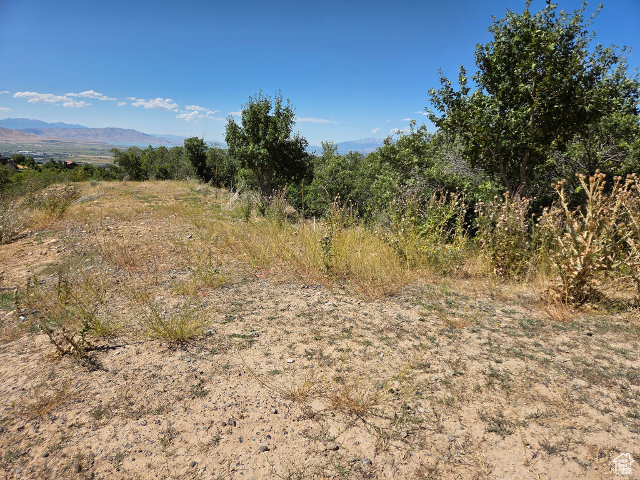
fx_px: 425
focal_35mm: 23
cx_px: 320
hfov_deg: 73.9
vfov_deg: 58.9
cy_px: 240
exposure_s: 1/5862
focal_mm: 5.4
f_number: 1.8
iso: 80
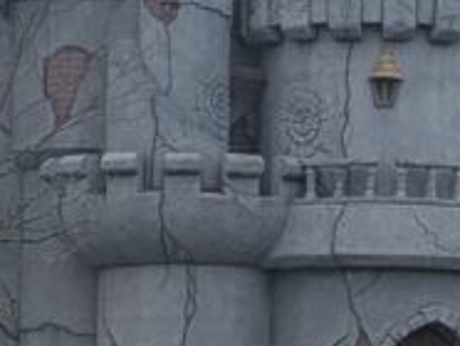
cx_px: 927
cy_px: -19
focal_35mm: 605
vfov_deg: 2.5
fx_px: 8050
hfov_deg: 3.2
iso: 50
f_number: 2.8
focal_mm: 17.91
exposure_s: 1/547
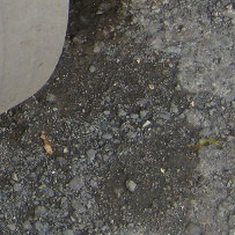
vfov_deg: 13.6
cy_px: -32
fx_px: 960
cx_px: -168
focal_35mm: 125
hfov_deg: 12.8
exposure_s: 1/282
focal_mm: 4.7
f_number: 2.8
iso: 64
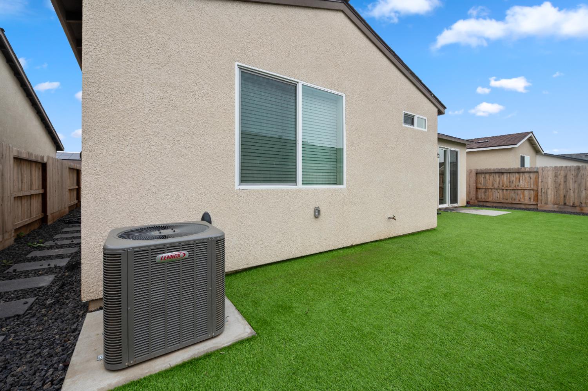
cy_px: 196
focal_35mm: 14
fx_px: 229
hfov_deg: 104.3
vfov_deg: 81.1
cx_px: 294
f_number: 9
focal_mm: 14
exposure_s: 1/80
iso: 250
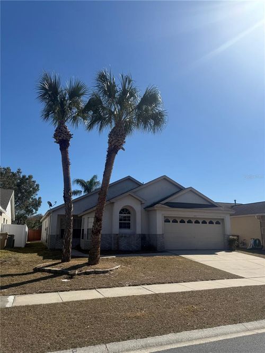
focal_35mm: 24
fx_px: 245
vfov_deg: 71.6
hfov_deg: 56.8
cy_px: 176
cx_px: 132
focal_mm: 6.76
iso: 80
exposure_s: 1/6711
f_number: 1.78
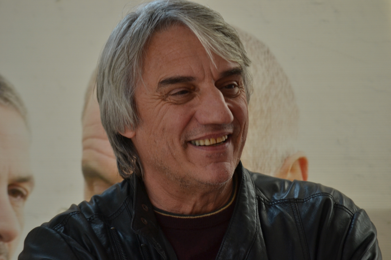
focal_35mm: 450
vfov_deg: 3.1
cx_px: 196
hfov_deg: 4.6
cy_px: 130
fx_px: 4888
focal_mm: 300
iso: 400
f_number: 5.6
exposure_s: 1/125
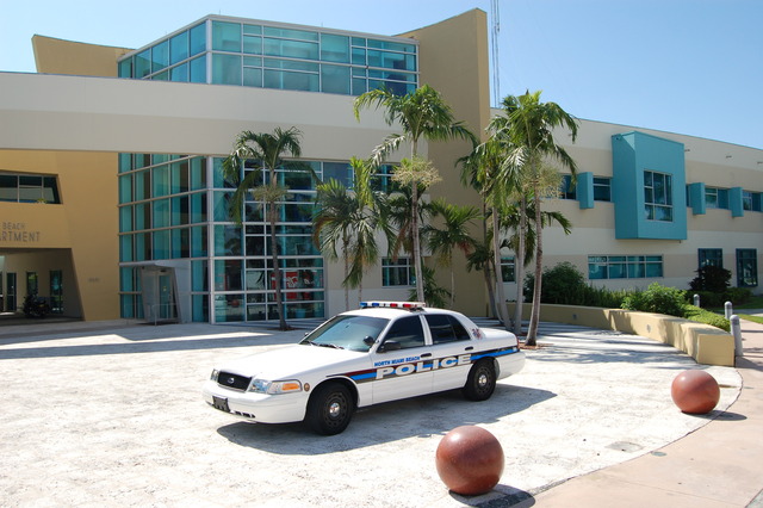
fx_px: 604
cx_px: 382
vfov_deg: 45.6
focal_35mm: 28
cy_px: 254
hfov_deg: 64.6
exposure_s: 1/250
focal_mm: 19
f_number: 8
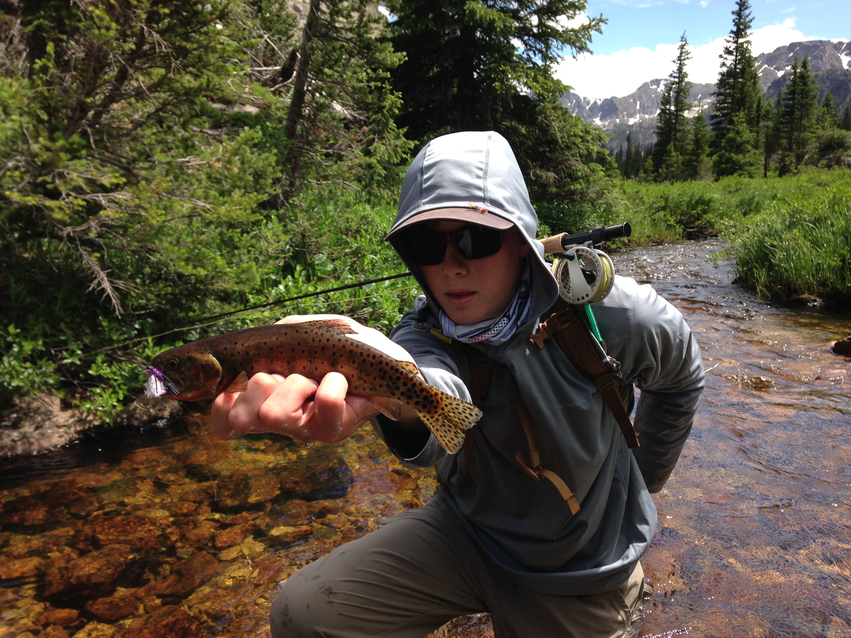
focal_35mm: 33
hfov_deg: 55.4
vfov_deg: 42.9
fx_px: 811
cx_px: 426
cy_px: 319
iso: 50
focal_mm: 4.12
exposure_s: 1/821
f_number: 2.4
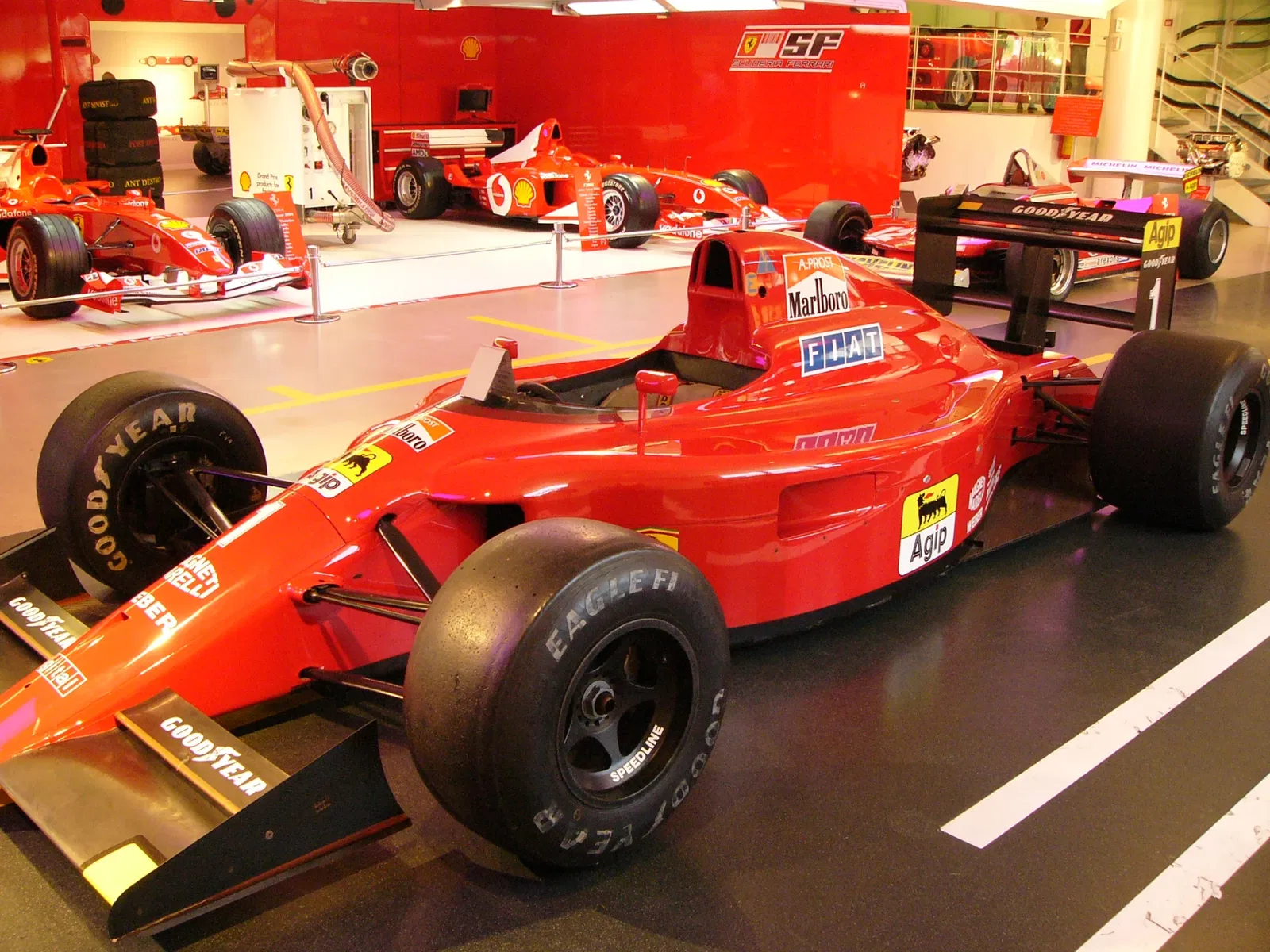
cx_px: 635
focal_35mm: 36
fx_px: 1321
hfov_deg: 51.4
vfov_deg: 39.7
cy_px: 476
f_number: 2.8
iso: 200
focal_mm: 6
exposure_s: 1/30
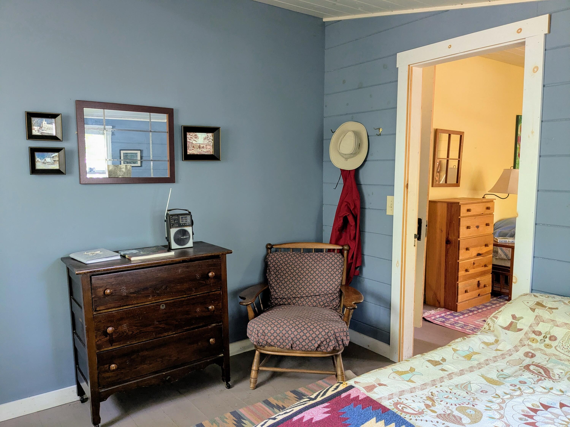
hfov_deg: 65.3
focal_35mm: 27
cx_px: 285
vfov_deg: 51.4
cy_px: 214
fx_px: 445
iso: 286
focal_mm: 4.38
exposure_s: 1/24
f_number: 1.73
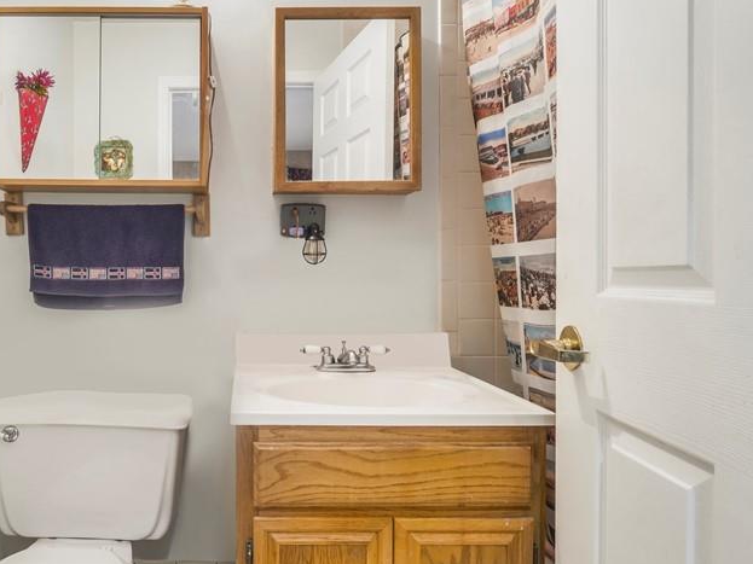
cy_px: 298
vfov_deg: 58.8
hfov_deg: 70.6
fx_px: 500
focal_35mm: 23
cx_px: 221
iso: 400
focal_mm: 7
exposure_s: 5
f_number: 8
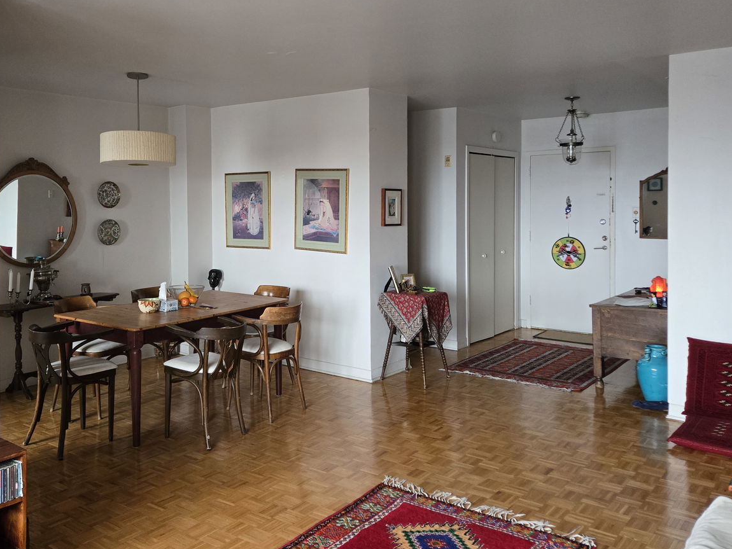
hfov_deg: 56.5
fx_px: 677
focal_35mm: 32
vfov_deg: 44.0
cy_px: 221
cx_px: 301
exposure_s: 1/120
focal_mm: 5.4
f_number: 1.8
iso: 800
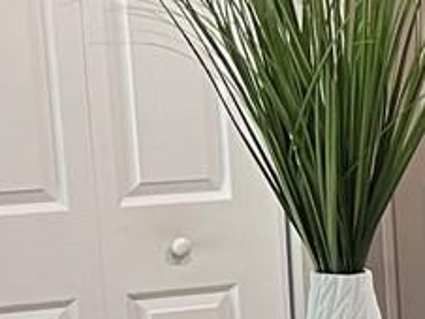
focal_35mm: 184
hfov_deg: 8.9
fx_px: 2261
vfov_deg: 8.0
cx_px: 1252
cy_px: 435
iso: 200
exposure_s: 1/60
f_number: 1.5
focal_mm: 5.7
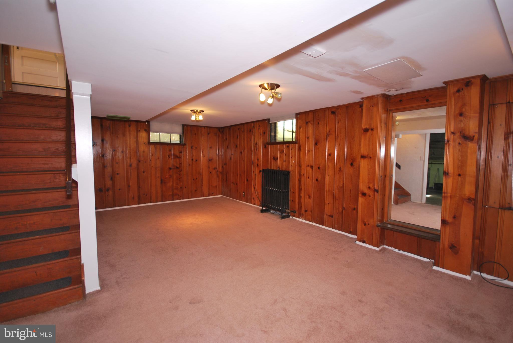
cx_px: 256
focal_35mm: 15
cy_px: 172
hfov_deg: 100.3
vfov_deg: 77.5
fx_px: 214
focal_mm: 10
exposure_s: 1/20
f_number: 4.5
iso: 200
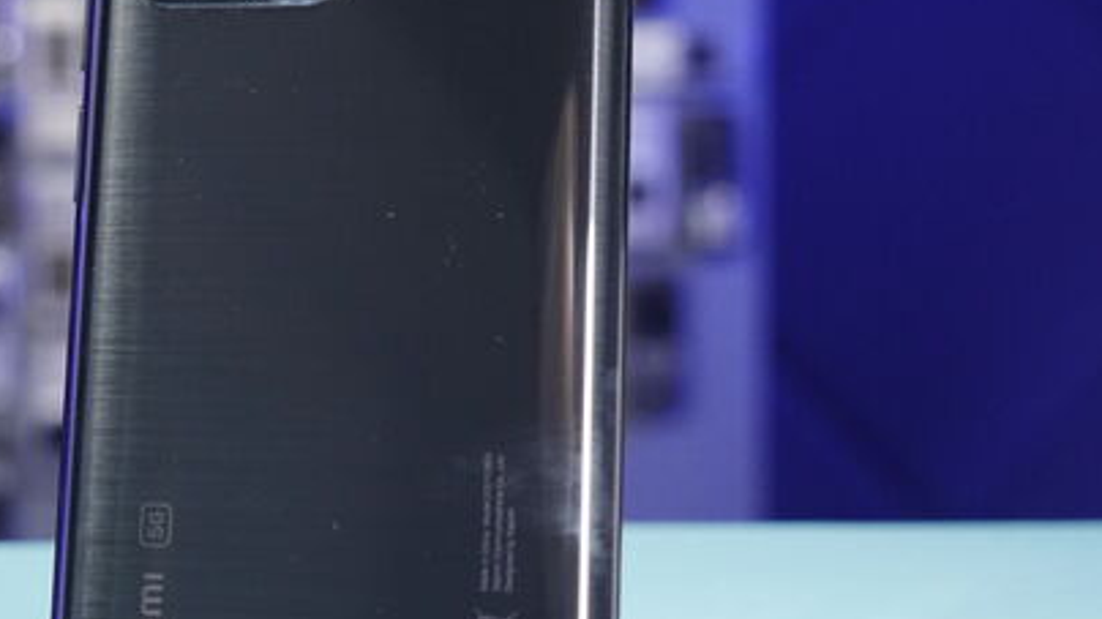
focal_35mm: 103
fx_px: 3009
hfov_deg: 20.3
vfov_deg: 11.7
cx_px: 109
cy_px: 256
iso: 4000
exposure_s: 1/200
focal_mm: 48
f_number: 6.3
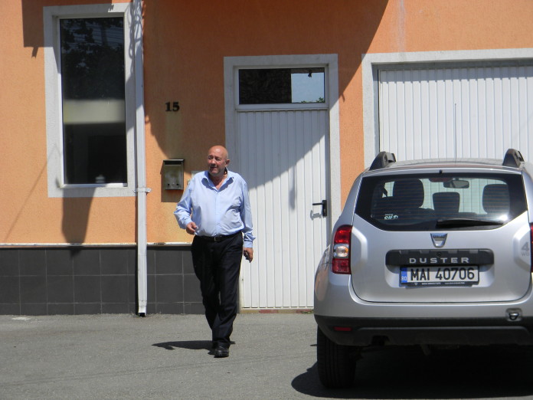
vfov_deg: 14.1
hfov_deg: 18.7
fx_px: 1617
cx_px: 266
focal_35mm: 105
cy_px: 200
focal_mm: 19
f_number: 9.4
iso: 80
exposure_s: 1/263
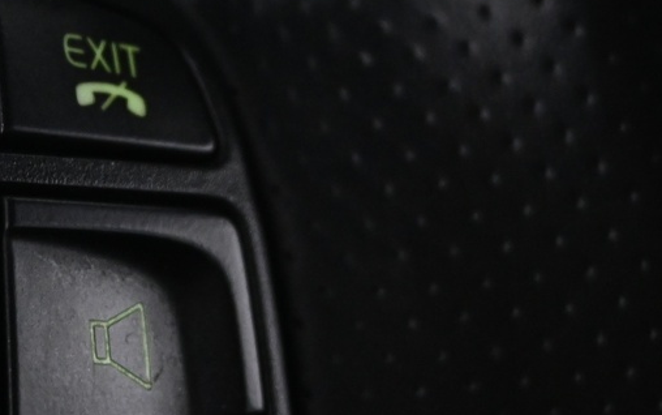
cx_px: 10
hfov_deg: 19.3
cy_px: 226
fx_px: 1892
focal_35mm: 105
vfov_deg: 12.5
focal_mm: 21.5
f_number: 4
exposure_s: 1/15
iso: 1600
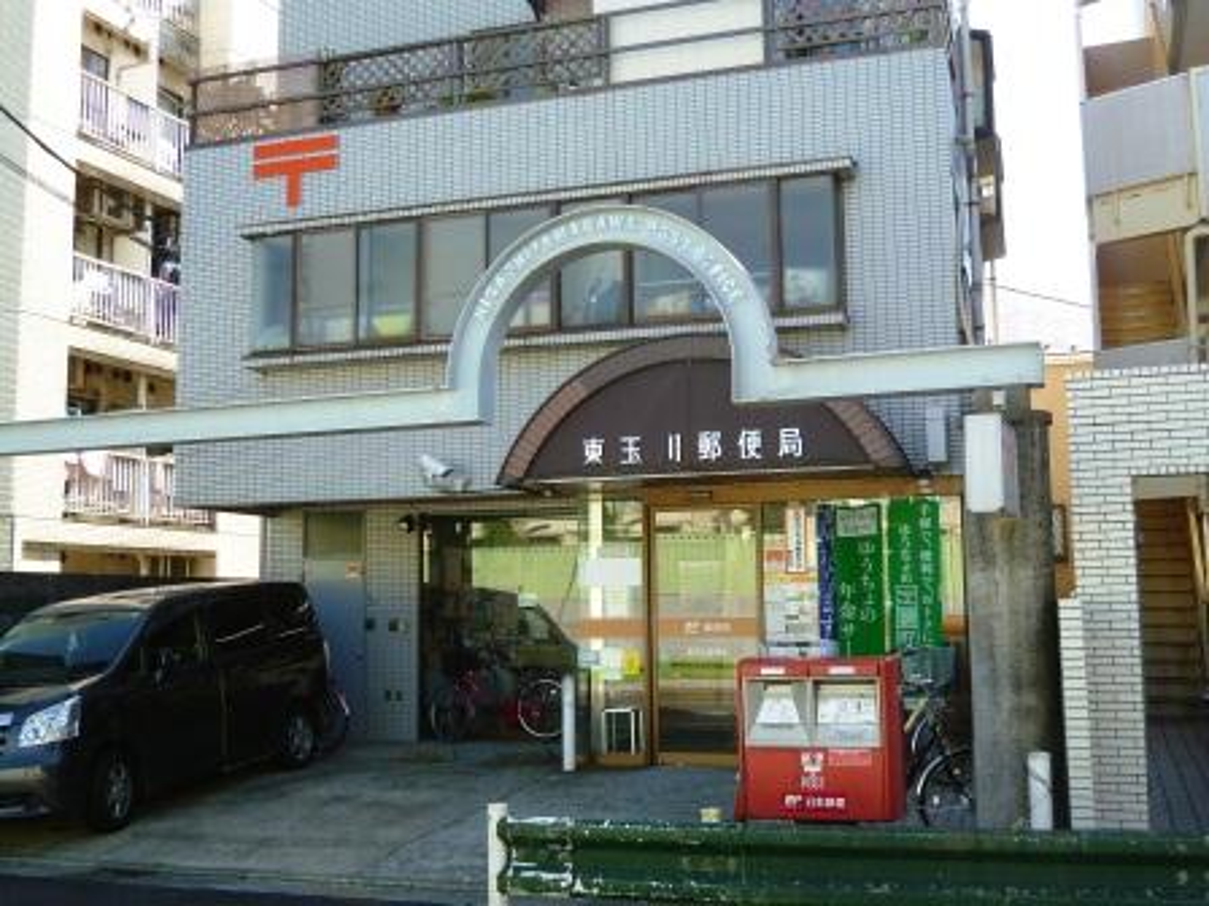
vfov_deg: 39.7
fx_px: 1257
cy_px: 453
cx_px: 604
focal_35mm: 36
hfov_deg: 51.4
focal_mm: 6.4
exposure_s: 1/250
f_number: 2.9
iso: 100
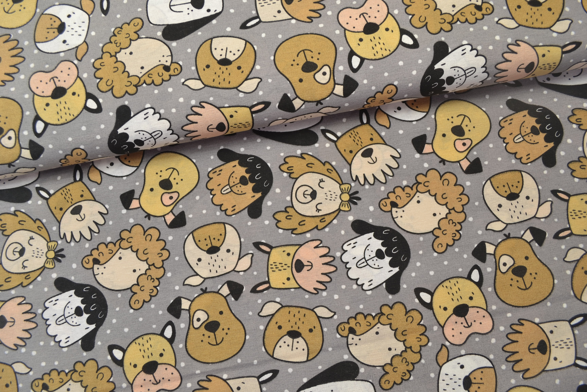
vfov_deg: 43.6
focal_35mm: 30
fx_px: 489
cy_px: 196
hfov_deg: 61.9
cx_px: 294
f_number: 5.6
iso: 100
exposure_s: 1/25
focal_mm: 20
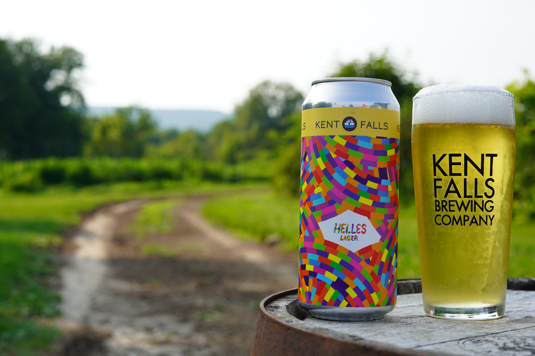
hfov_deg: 39.6
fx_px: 743
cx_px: 268
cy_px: 178
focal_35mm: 50
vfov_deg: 27.0
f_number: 8
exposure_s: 1/125
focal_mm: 50
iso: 100
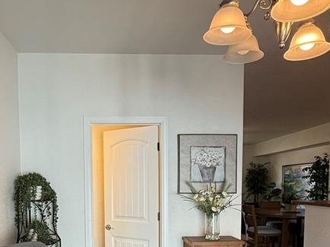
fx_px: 314
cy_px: 205
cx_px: 134
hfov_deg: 55.0
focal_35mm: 33
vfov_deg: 40.7
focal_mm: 2.22
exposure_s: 1/120
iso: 160
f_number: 2.2
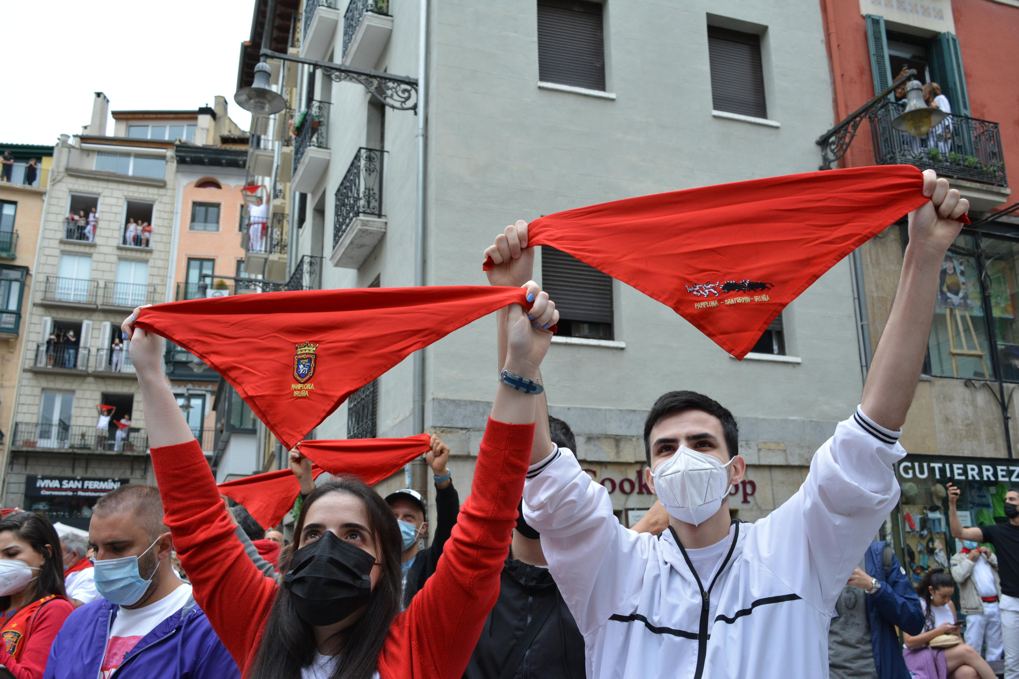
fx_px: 934
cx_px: 510
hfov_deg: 57.2
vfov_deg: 40.0
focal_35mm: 33
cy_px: 340
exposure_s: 1/500
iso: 640
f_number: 5.6
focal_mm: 22
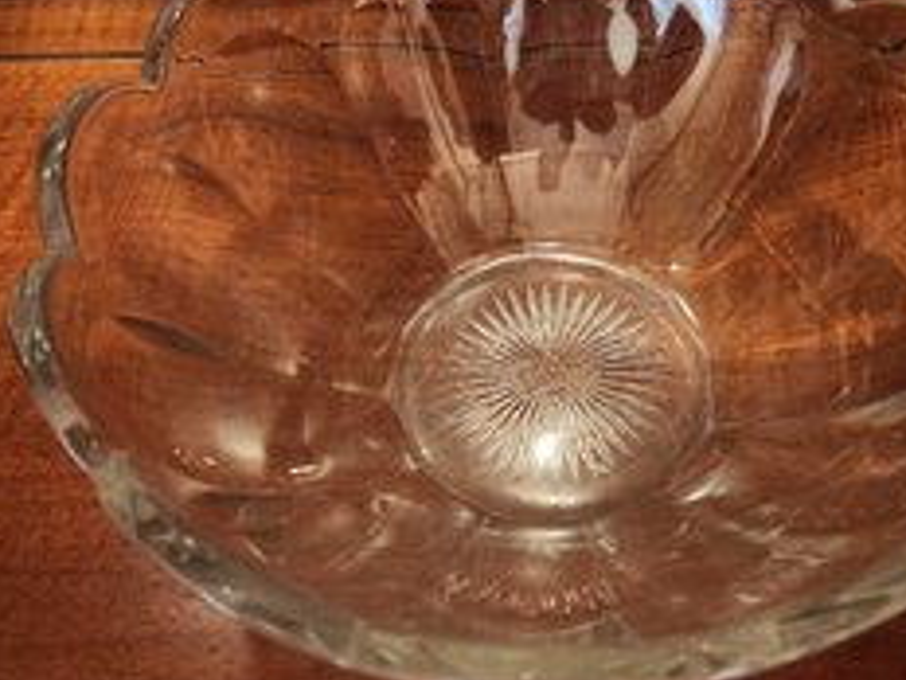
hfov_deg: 53.4
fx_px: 890
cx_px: 560
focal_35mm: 34
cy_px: 322
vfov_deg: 41.8
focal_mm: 5.4
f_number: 1.8
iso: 640
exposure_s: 1/30
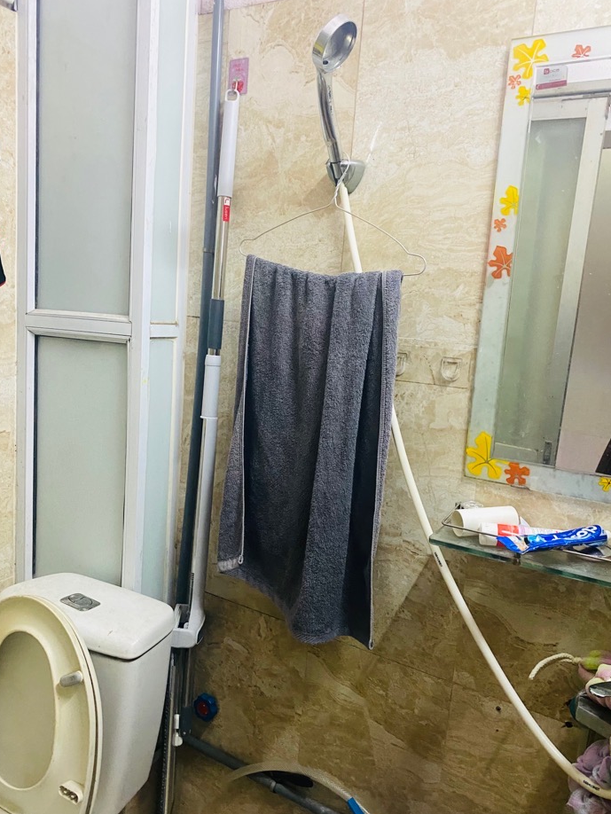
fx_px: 682
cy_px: 423
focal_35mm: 29
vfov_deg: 61.6
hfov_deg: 48.2
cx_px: 306
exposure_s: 1/50
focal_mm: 4.25
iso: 320
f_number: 1.8
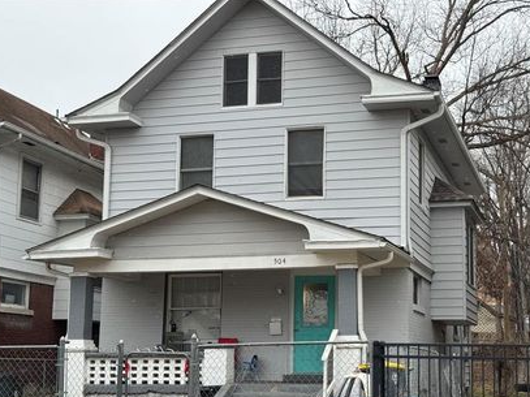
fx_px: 903
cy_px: 240
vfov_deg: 24.8
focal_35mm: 59
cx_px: 309
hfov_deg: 32.6
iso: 64
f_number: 1.78
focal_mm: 6.76
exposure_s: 1/285
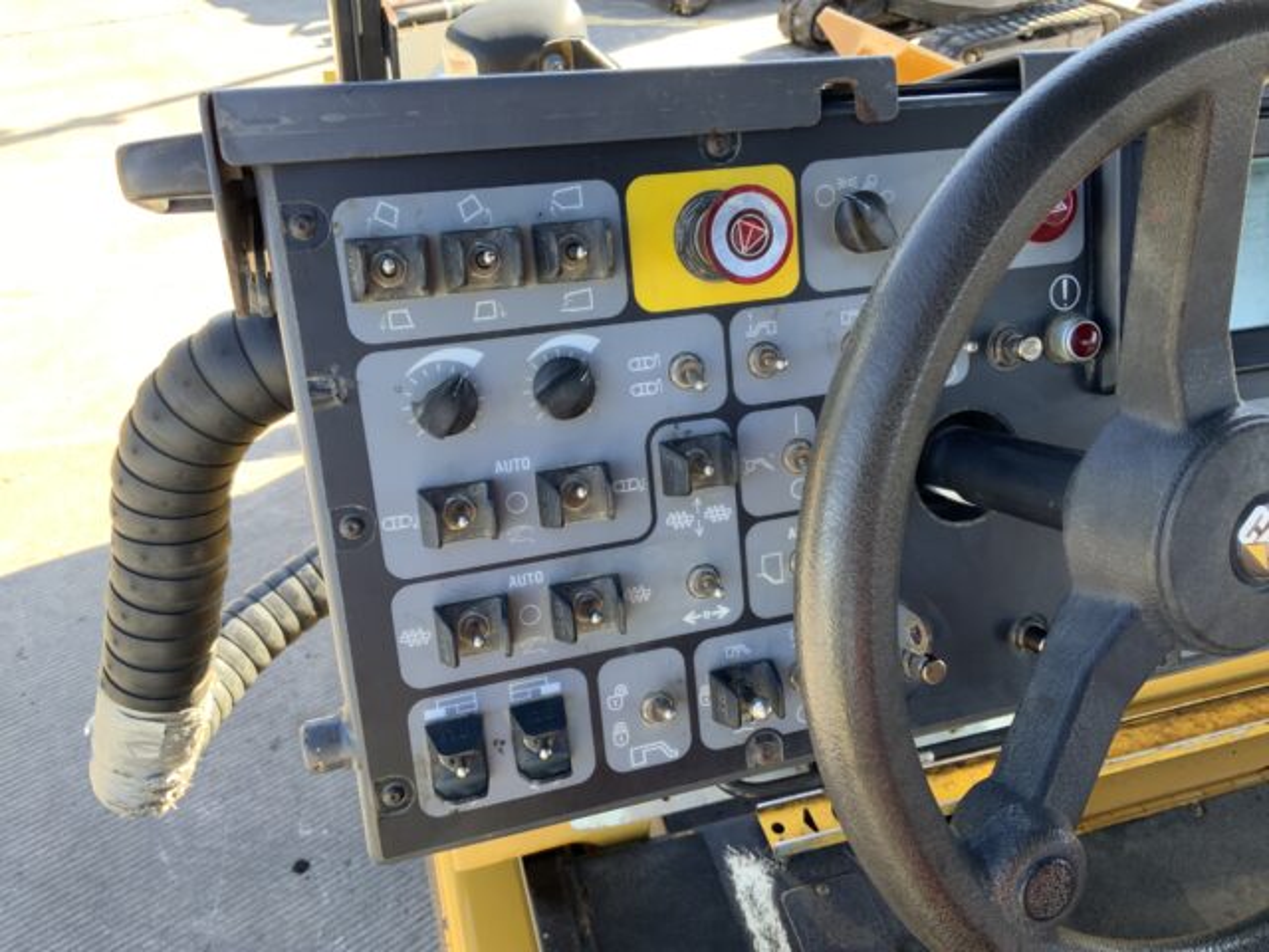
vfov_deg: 48.2
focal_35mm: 29
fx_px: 1063
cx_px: 634
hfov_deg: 61.7
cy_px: 476
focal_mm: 3
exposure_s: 1/122
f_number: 1.8
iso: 25
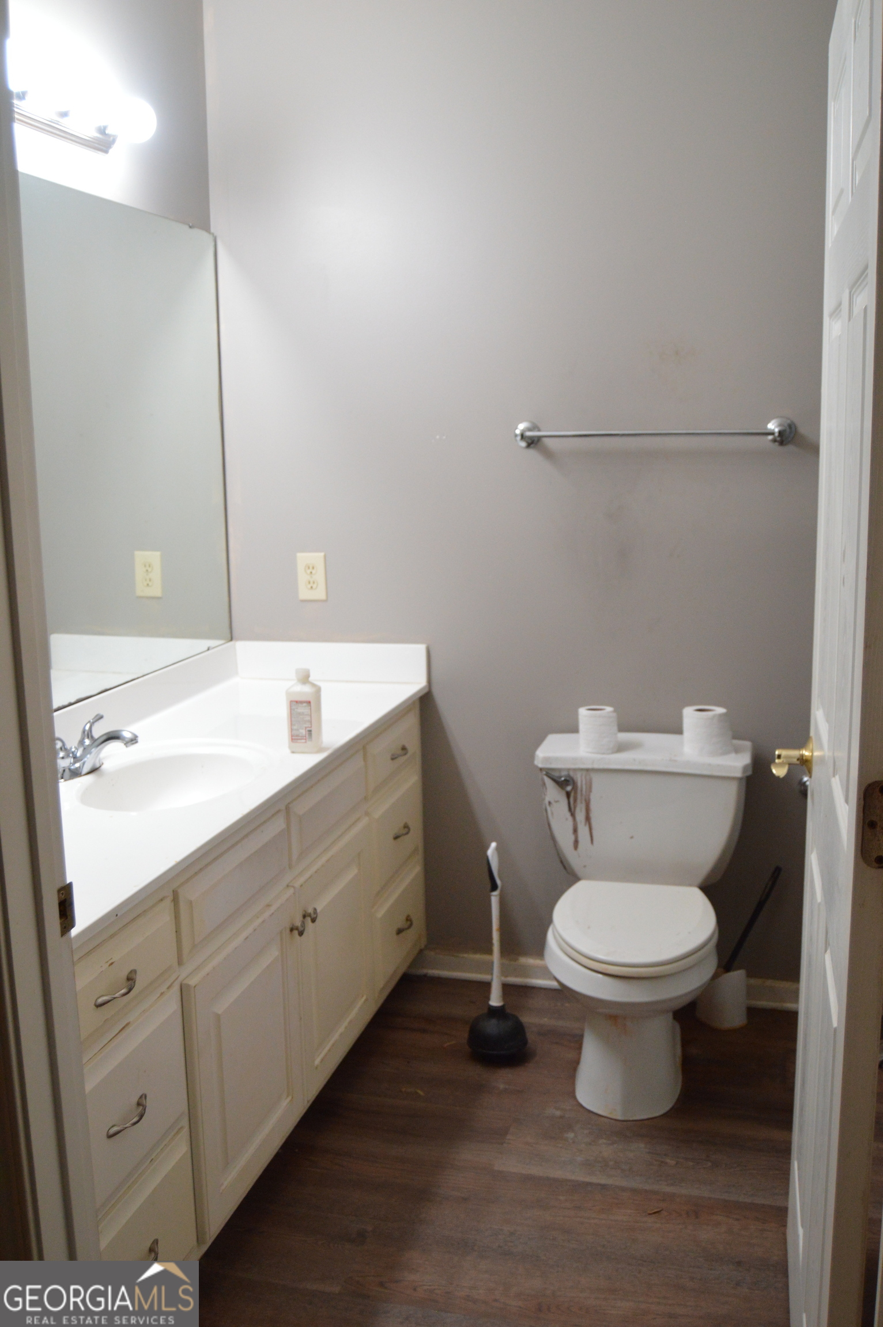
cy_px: 664
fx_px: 1272
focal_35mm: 34
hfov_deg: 38.3
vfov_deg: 55.1
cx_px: 442
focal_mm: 23
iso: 1400
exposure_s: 1/60
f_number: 3.8
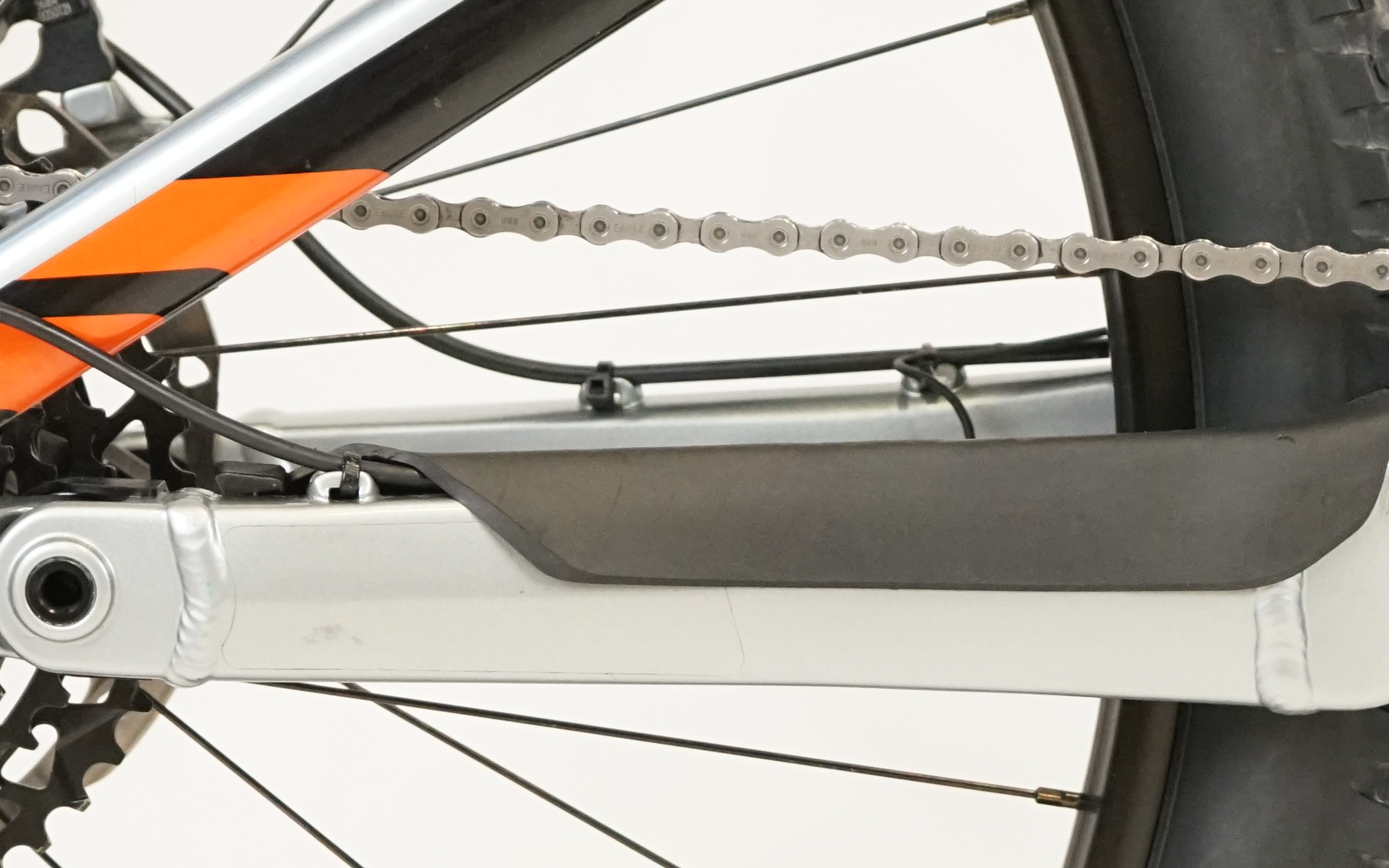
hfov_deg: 11.5
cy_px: 641
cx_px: 1021
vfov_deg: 7.2
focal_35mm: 182
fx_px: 6890
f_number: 5.6
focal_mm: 65
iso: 3200
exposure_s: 1/200
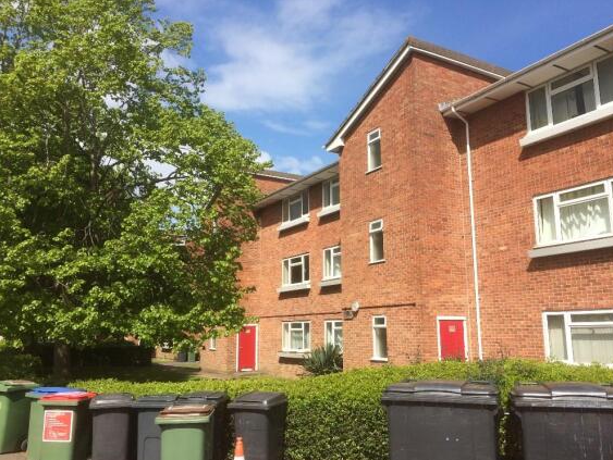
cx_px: 316
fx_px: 532
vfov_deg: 46.8
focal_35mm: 30
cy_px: 235
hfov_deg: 59.9
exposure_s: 1/2053
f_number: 2.2
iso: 32
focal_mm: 4.15
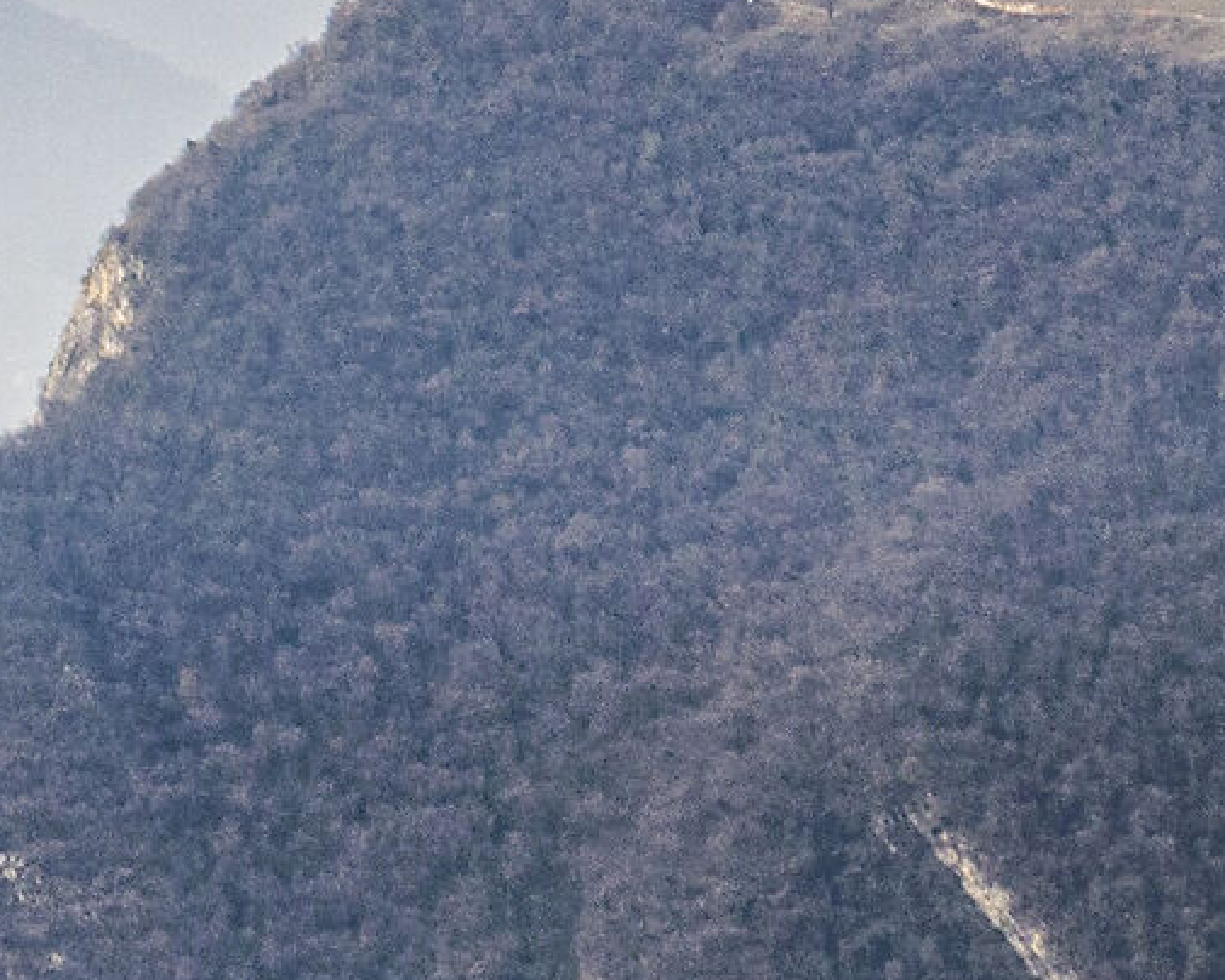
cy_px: 1089
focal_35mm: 468
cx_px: -1293
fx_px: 16967
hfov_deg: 4.1
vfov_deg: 3.3
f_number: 20
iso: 200
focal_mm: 70
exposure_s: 1/100
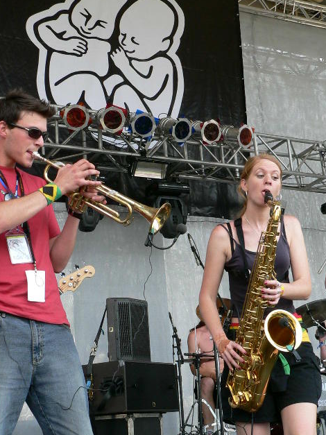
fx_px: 754
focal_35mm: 60
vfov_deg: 32.2
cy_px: 196
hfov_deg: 24.4
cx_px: 137
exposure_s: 1/160
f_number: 4.6
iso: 100
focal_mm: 7.8
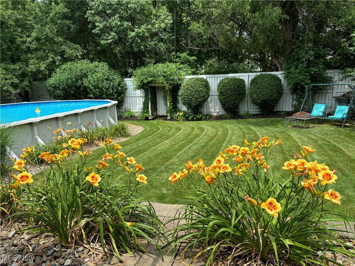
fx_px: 267
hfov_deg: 67.3
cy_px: 133
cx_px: 178
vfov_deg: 53.1
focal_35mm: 26
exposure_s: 1/2151
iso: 50
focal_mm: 5.96
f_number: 1.6
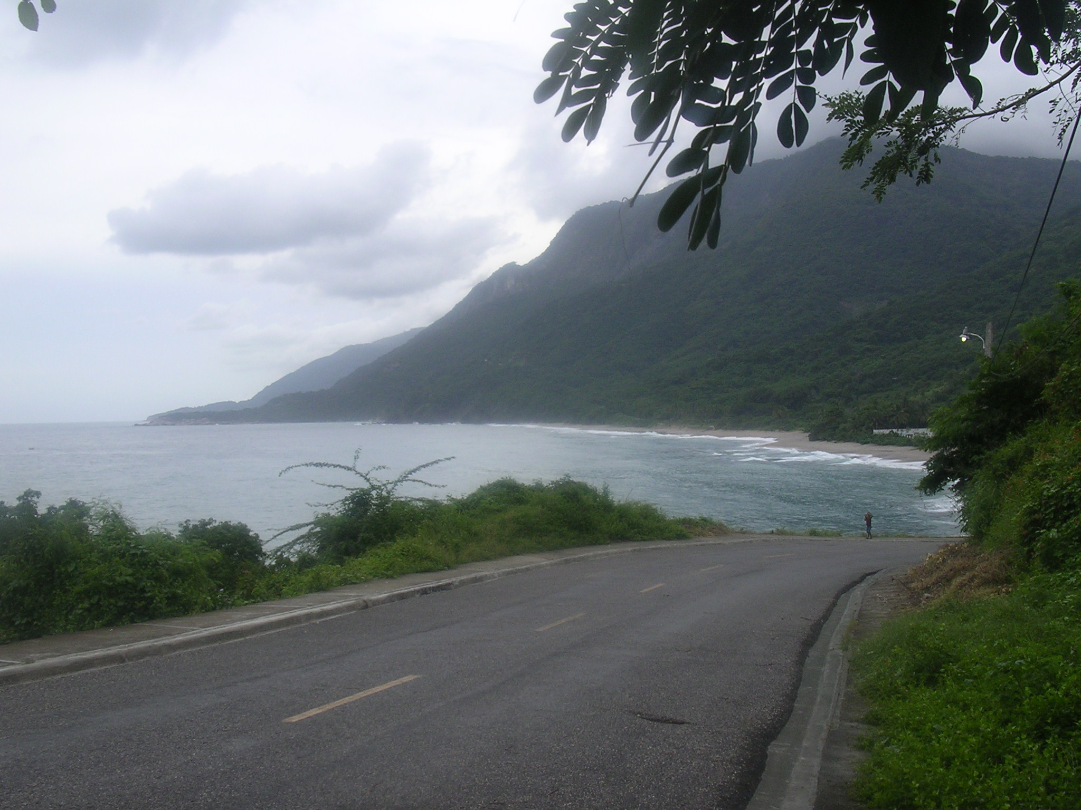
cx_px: 540
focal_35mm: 38
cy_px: 405
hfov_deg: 49.0
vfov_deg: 37.7
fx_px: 1187
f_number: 5.6
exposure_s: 1/142
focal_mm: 5.8
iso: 100
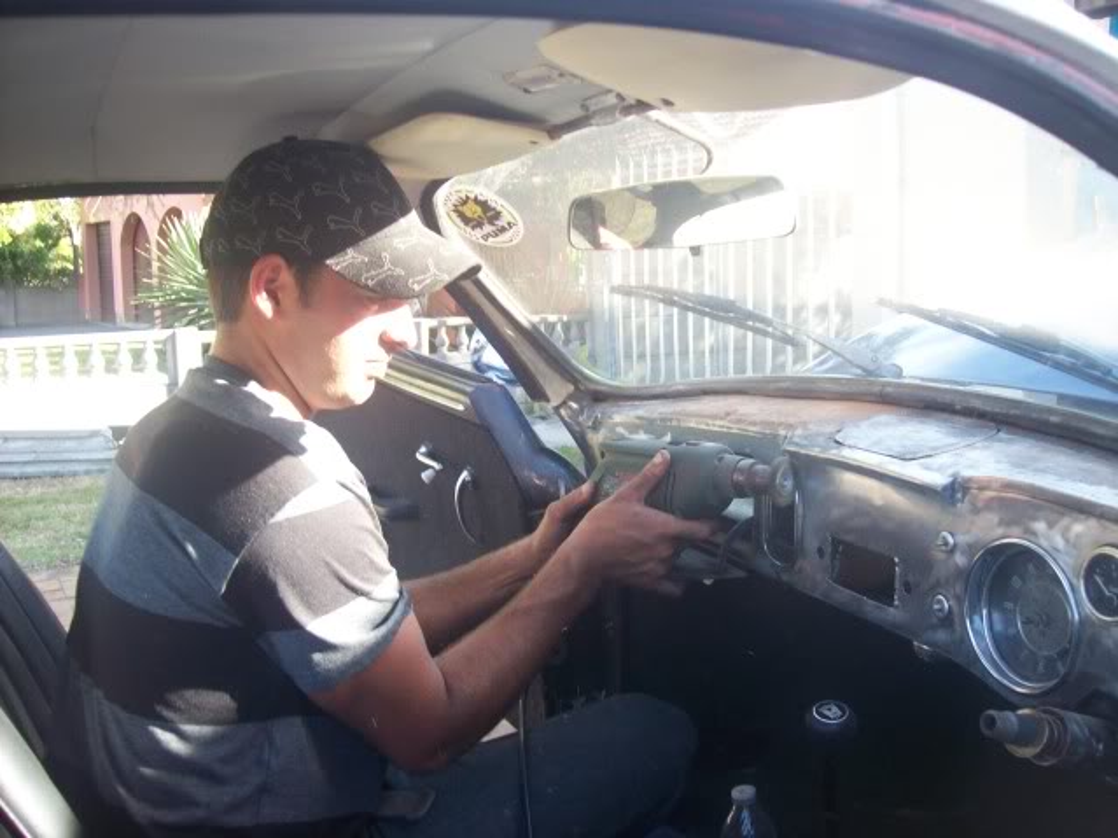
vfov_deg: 39.6
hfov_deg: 51.4
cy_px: 419
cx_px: 559
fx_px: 1162
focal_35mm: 36
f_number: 2.7
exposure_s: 1/73.1
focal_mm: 6
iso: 80
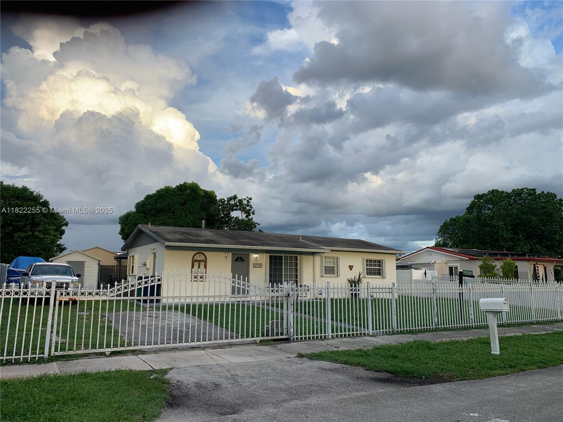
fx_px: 423
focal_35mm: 26
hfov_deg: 67.3
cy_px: 211
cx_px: 282
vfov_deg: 53.1
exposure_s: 1/765
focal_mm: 4.25
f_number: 1.8
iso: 25
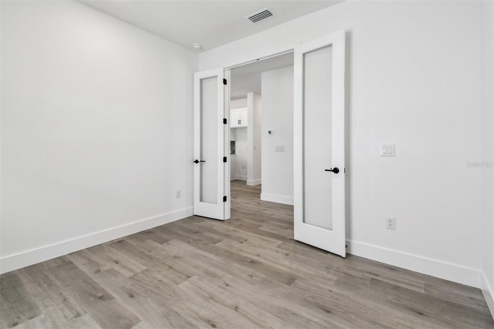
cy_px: 164
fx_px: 206
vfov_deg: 77.3
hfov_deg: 100.4
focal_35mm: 15
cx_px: 247
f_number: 22
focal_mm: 10
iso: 100
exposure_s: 1/2
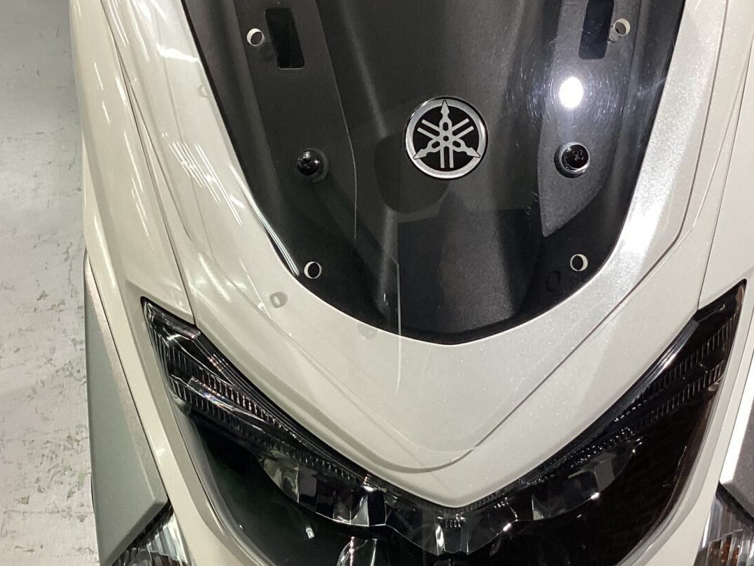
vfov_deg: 26.5
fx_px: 1198
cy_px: 332
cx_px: 420
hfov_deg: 34.9
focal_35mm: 55
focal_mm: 3.3
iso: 125
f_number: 2.4
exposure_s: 1/60
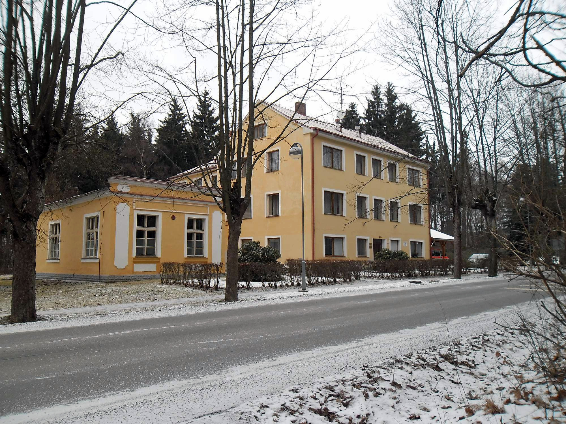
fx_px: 441
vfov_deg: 51.4
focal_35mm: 27
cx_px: 283
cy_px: 212
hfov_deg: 65.3
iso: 100
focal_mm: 4.9
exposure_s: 1/90
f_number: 3.5
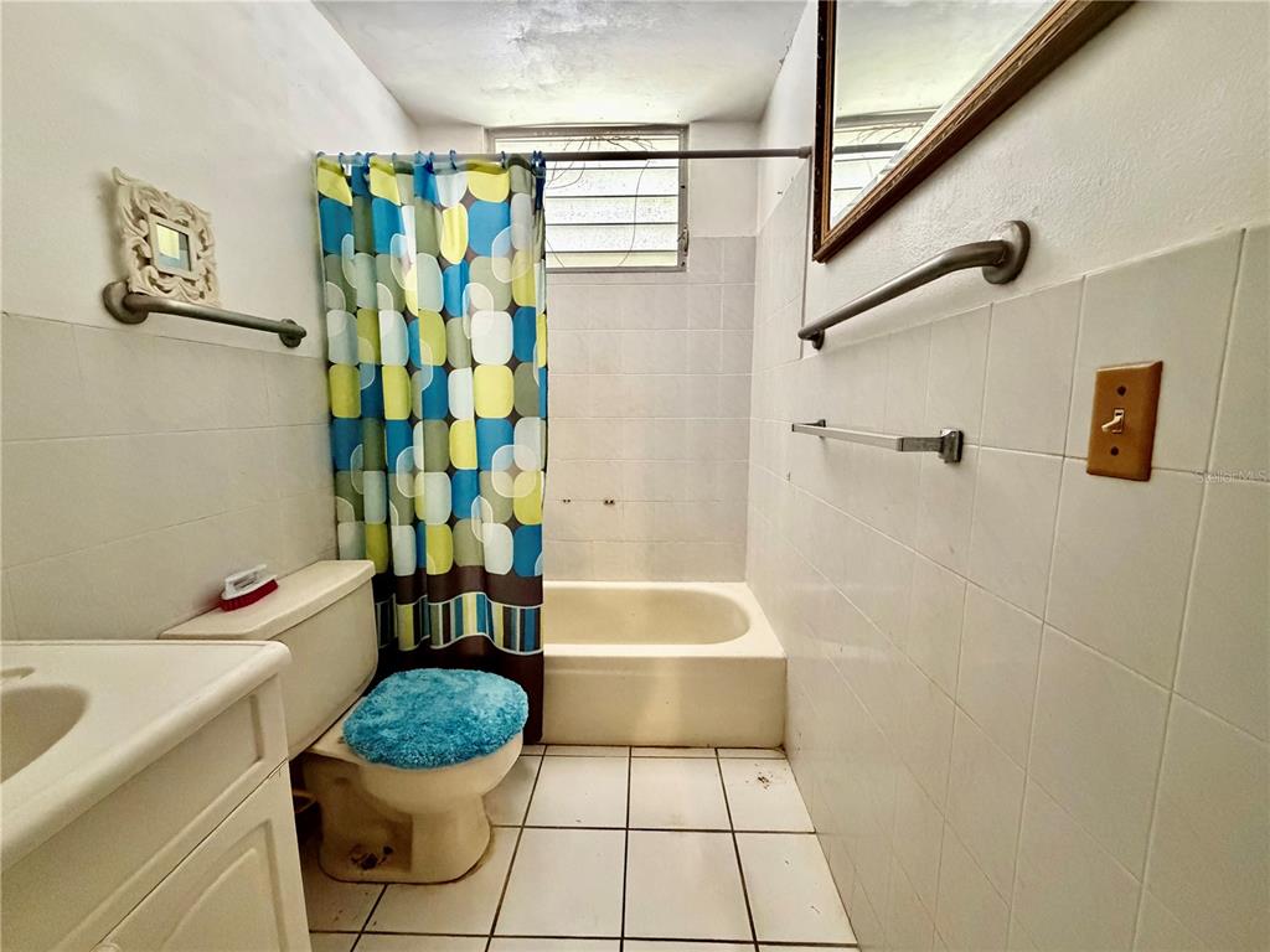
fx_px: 514
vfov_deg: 85.7
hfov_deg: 102.1
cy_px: 476
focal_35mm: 14
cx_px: 635
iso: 1000
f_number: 2.2
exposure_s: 1/60
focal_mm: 2.22
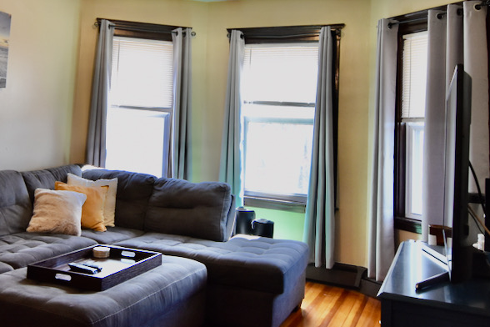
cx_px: 153
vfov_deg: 34.7
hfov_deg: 50.1
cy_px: 82
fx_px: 511
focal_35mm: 38
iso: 800
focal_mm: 11.5
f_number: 4.5
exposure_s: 1/80
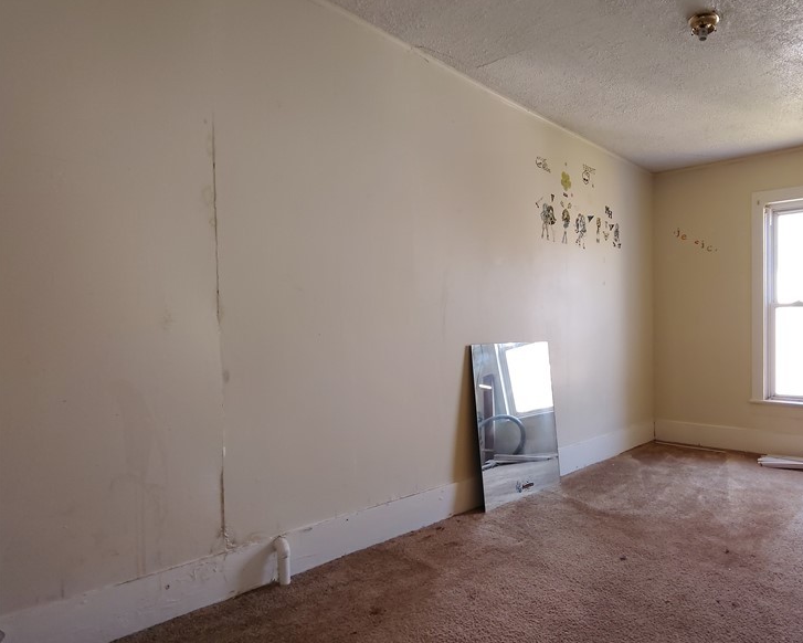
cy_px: 342
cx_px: 561
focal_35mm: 22
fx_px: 523
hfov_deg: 71.8
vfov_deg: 63.1
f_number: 2.2
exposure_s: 1/60
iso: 336
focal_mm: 2.13
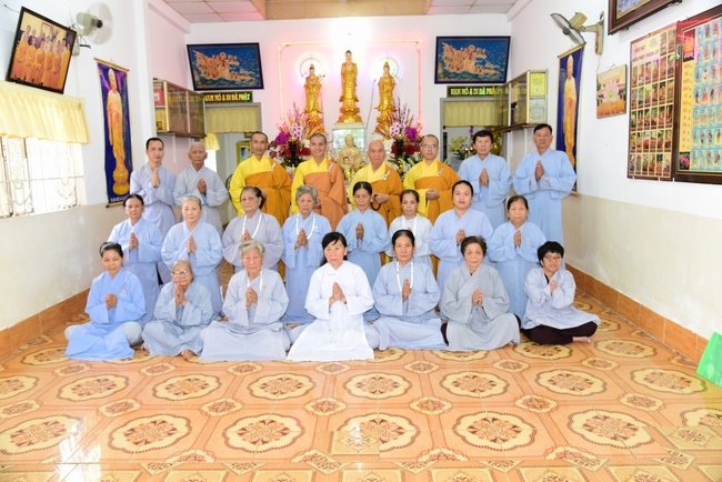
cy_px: 241
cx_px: 361
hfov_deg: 65.4
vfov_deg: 46.4
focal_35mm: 28
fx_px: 562
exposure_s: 1/30
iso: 800
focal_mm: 28
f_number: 4.5
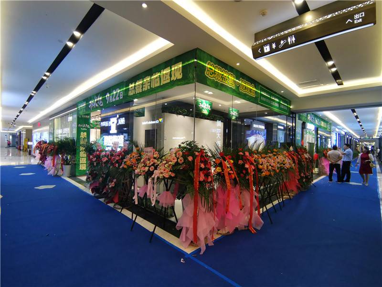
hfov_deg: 91.0
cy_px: 144
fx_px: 188
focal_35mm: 17
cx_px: 191
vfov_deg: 74.7
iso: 125
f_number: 2.2
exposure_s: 1/50
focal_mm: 2.26
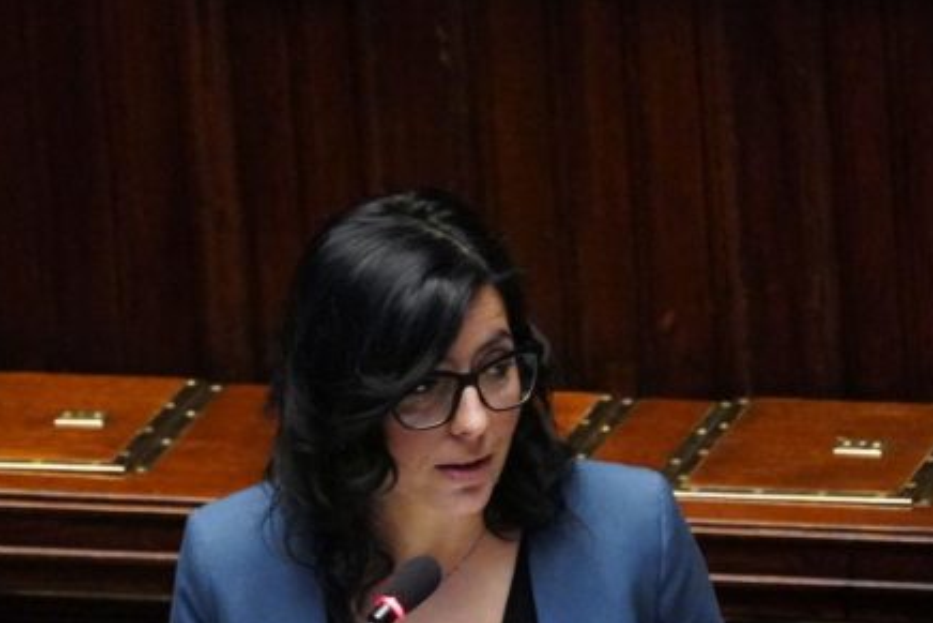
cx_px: 469
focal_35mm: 1057
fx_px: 27401
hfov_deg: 2.0
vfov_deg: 1.3
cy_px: 471
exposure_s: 1/160
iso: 16000
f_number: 5.6
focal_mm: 400
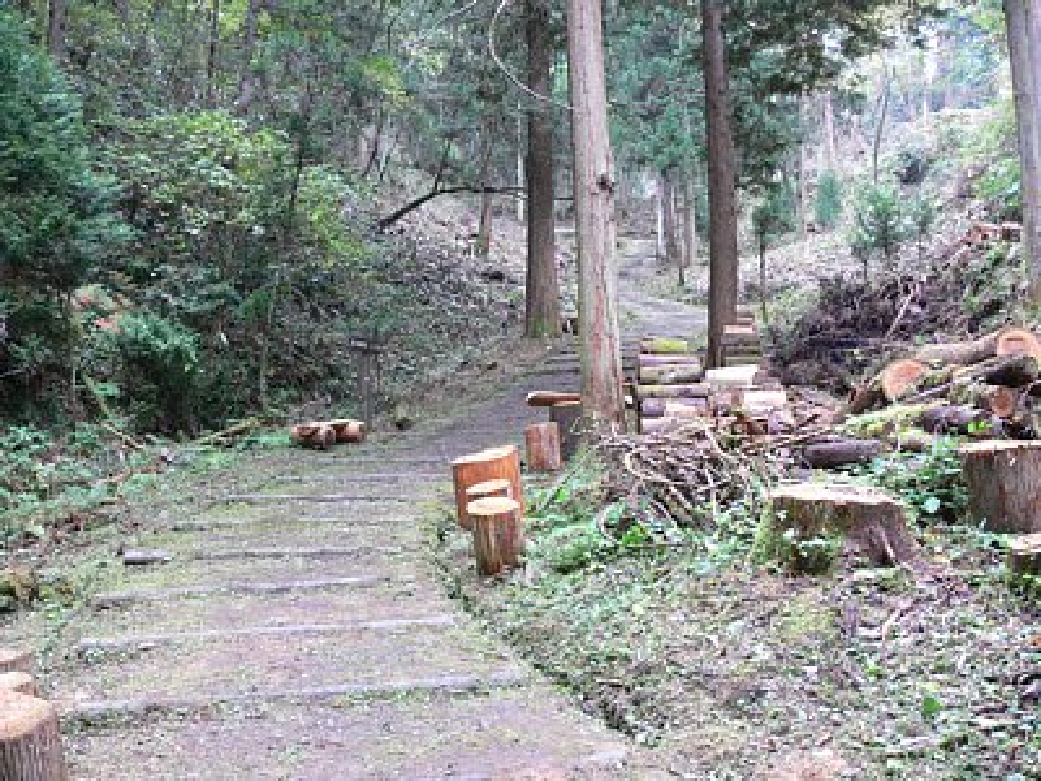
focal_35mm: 35
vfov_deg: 40.7
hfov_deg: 52.6
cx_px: 520
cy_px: 390
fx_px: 1053
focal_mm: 7.4
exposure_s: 1/30
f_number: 2.8
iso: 125
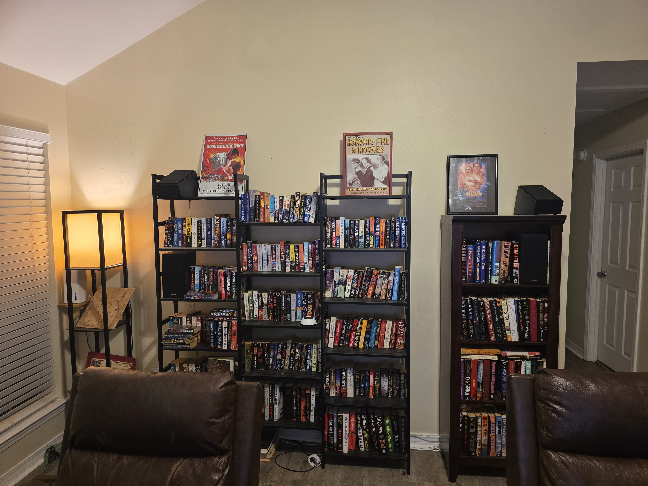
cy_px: 243
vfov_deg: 58.9
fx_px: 431
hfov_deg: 73.9
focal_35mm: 23
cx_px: 324
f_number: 1.7
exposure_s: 1/52
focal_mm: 6.3
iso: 250
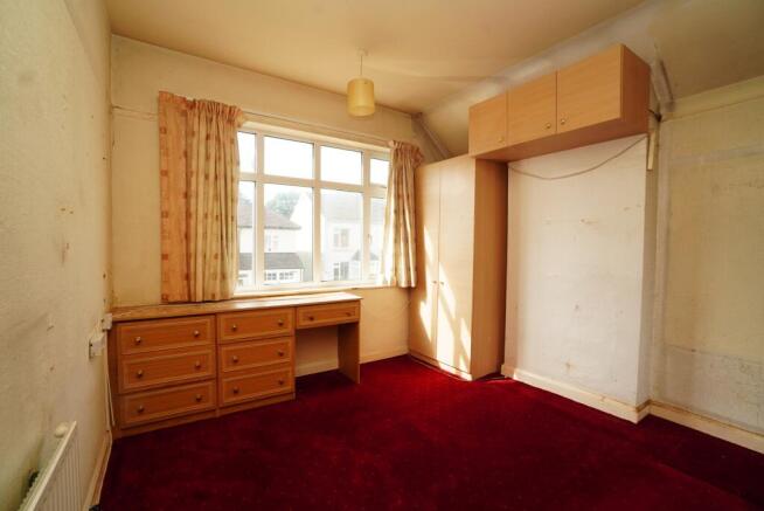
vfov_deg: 77.4
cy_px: 256
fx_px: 319
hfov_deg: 100.4
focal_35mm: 15
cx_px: 382
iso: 400
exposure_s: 1/80
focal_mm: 10
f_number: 10
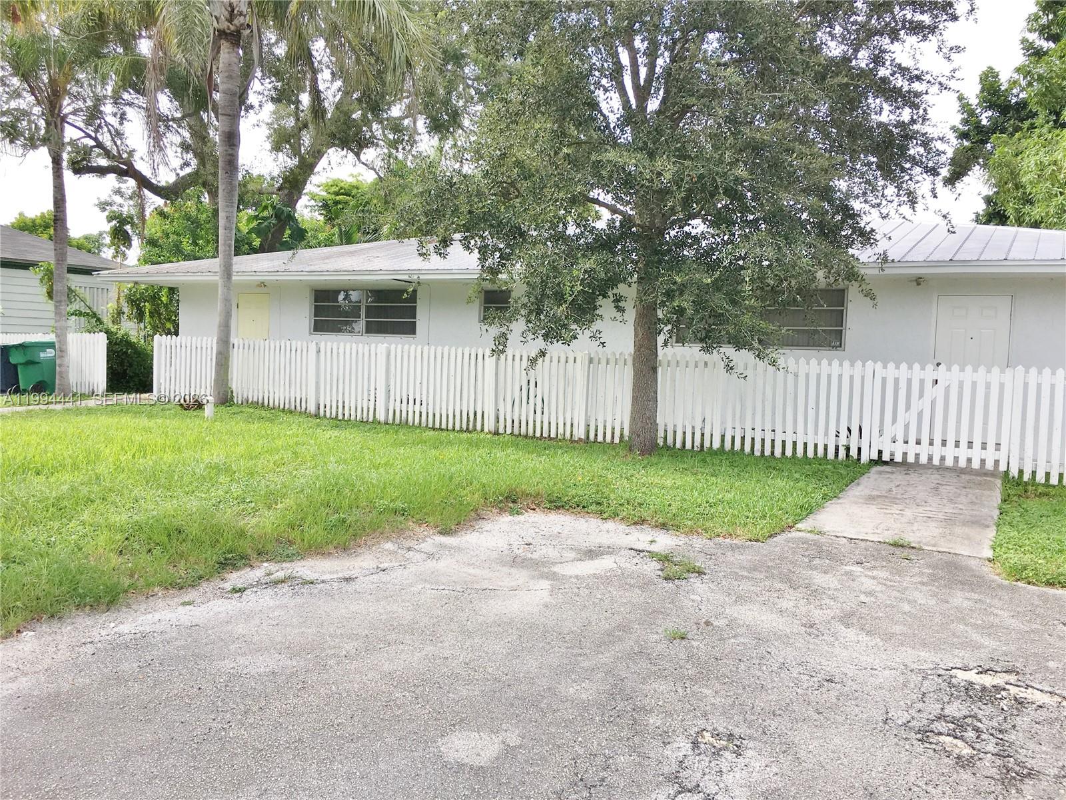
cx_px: 533
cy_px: 400
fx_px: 893
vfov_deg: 48.2
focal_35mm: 29
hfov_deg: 61.7
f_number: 2.2
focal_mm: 4.15
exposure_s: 1/565
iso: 25
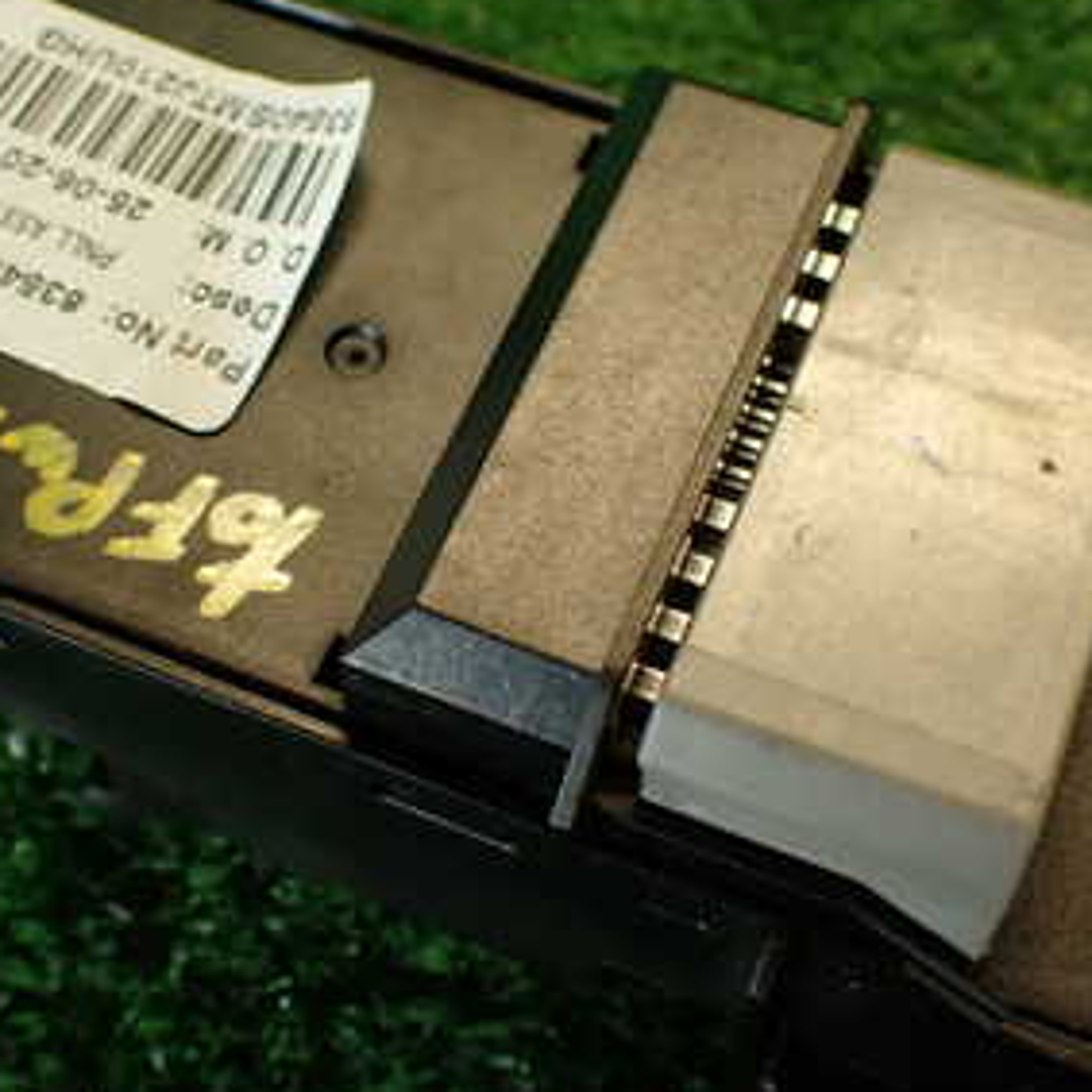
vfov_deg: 28.6
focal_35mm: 60
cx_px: 370
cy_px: 502
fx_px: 2141
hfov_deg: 28.4
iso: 200
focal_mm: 5.79
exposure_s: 1/50
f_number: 2.4
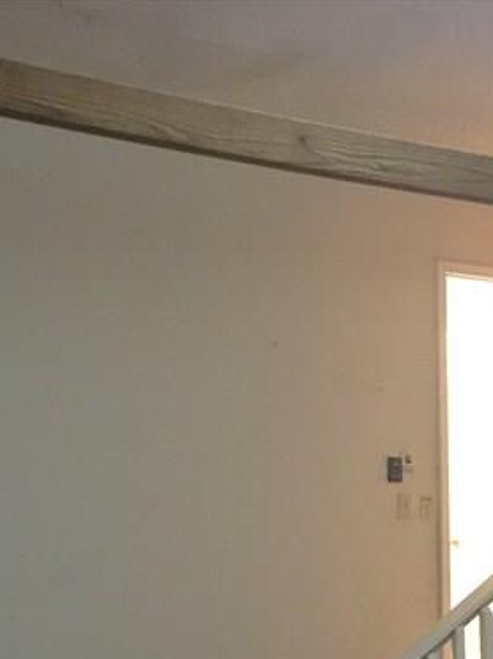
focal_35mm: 80
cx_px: 204
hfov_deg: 18.4
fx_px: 1520
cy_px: 679
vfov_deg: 23.3
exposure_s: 1/4
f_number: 2.2
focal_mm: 4.15
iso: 100
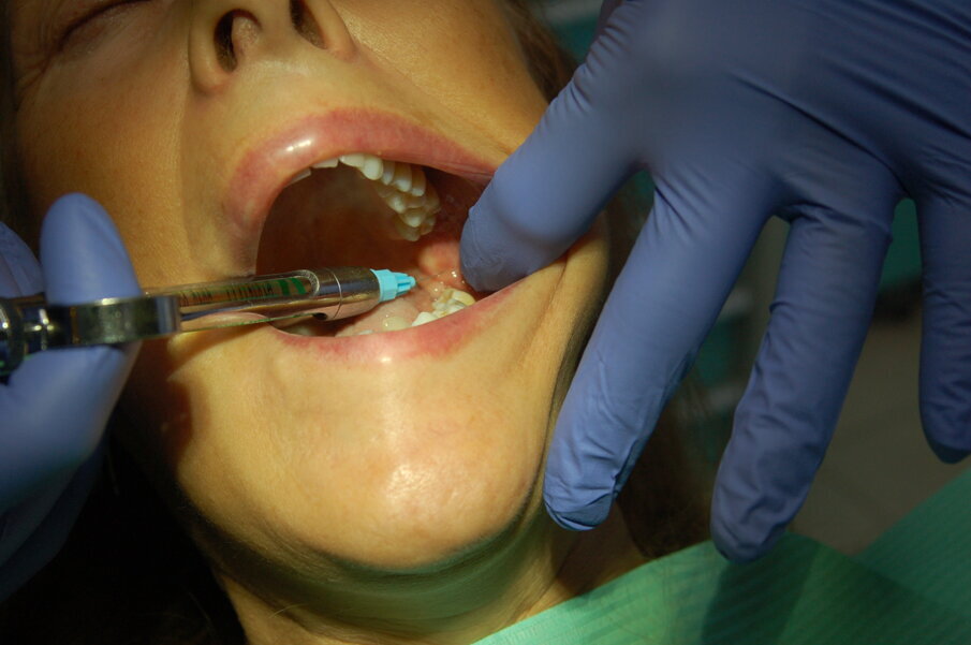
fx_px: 1697
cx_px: 486
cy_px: 322
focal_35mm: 63
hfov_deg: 31.9
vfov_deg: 21.5
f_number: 5.6
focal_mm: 42
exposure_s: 1/125
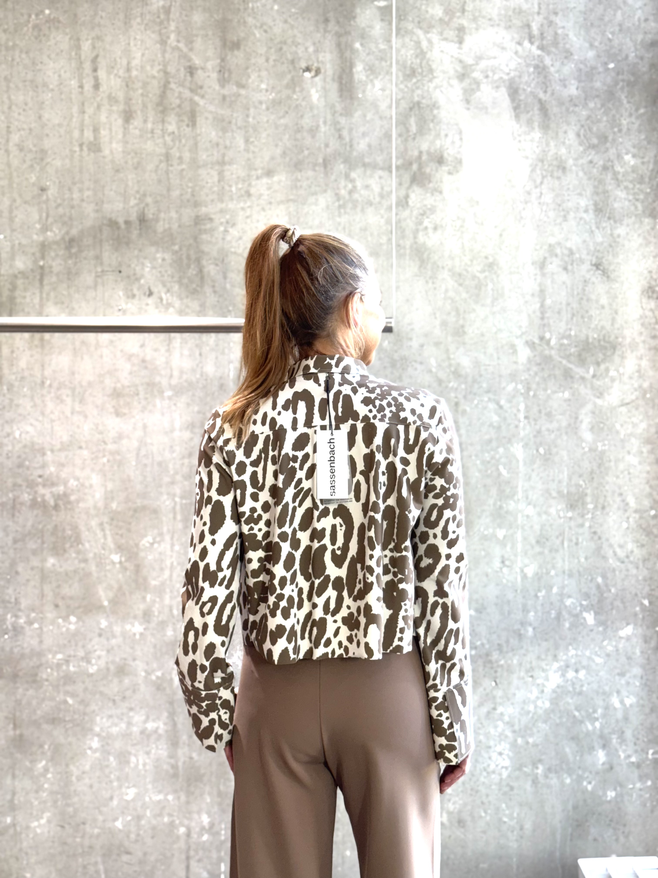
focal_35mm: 48
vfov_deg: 39.7
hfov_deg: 30.3
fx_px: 1217
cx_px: 329
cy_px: 439
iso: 125
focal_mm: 6.76
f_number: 1.78
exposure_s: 1/100
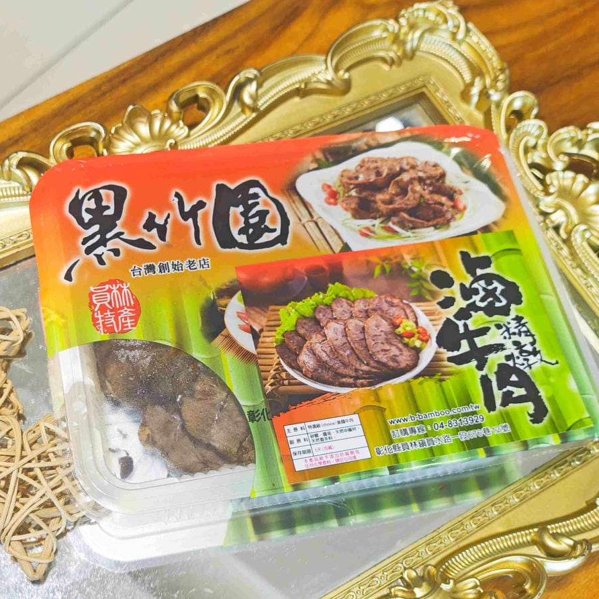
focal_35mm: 44
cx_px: 238
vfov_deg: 38.3
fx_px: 861
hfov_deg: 38.2
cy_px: 298
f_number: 2.8
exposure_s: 1/120
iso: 342
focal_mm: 8.72
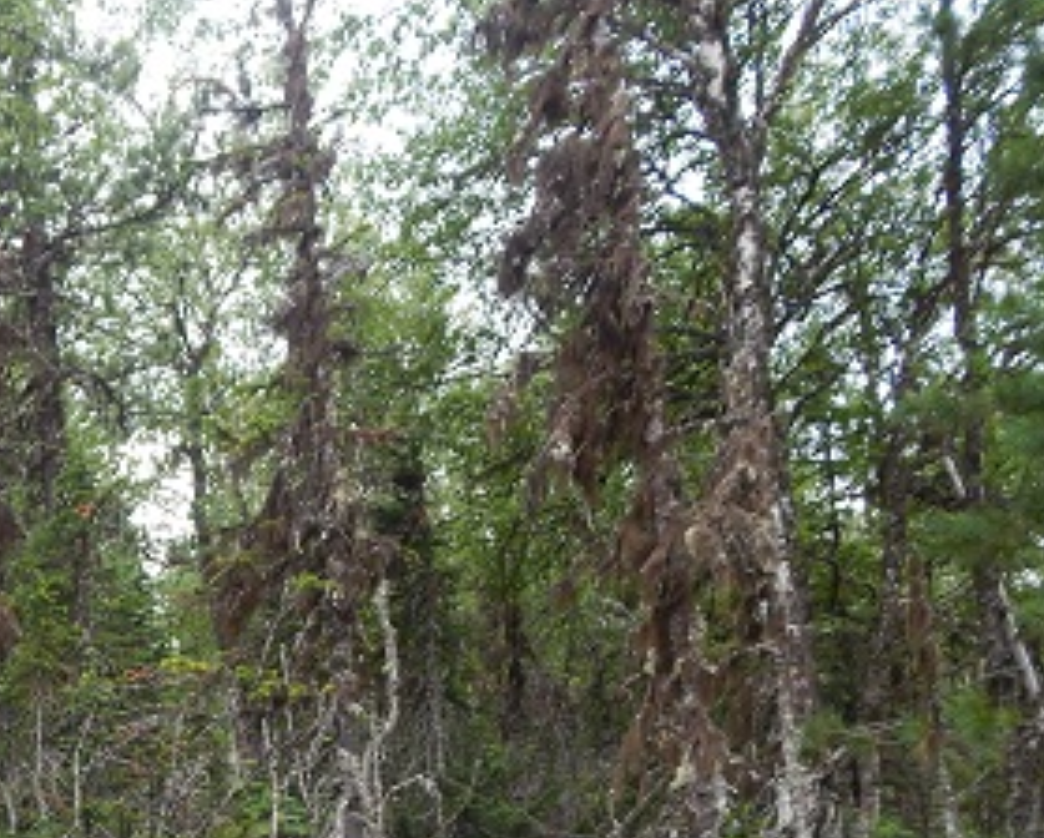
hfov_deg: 38.2
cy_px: 692
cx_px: 97
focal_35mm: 45
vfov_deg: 32.4
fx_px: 1392
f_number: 3
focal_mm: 4
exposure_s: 1/160
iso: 125
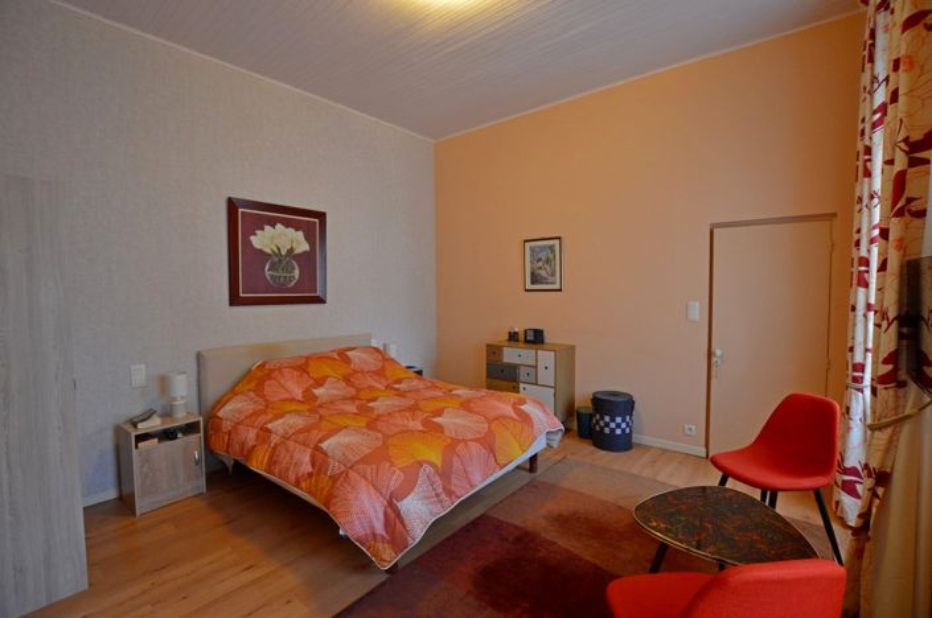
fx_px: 388
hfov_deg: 100.5
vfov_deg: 77.2
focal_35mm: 15
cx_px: 466
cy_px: 309
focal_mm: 10
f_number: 3.5
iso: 800
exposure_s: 1/60
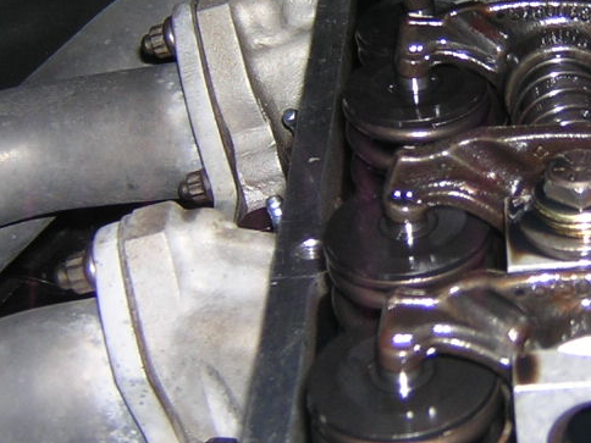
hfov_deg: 21.3
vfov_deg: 16.1
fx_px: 1554
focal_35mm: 91
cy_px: 83
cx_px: 477
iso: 100
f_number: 2.8
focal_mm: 5.6
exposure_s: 1/60.1
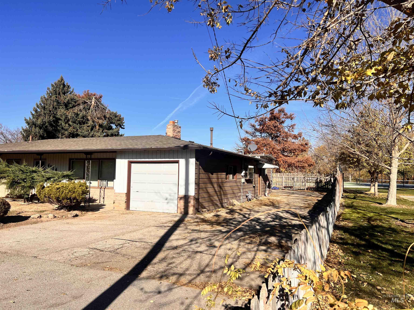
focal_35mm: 26
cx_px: 207
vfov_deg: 53.1
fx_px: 311
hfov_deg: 67.3
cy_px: 155
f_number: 1.5
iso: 50
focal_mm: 5.7
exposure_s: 1/4831
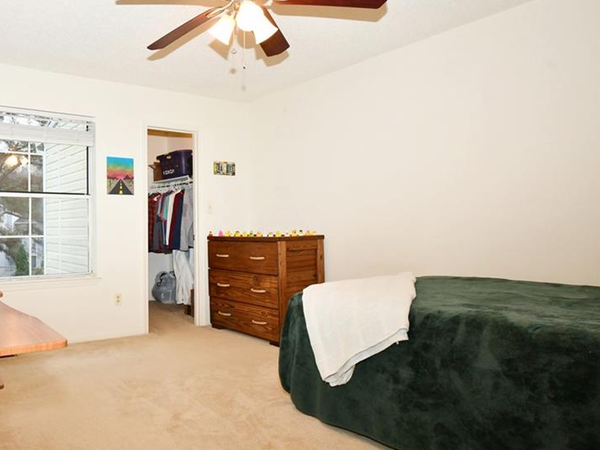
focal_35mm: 26
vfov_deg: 53.0
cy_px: 216
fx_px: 451
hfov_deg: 64.6
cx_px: 176
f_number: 7.1
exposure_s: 1/60
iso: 1000
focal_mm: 13
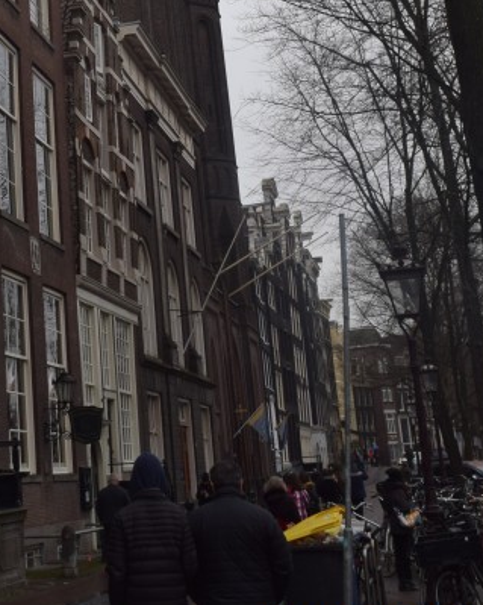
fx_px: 1162
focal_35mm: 65
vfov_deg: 27.7
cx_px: 23
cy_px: 20
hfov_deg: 22.7
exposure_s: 1/250
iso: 360
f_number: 8
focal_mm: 18
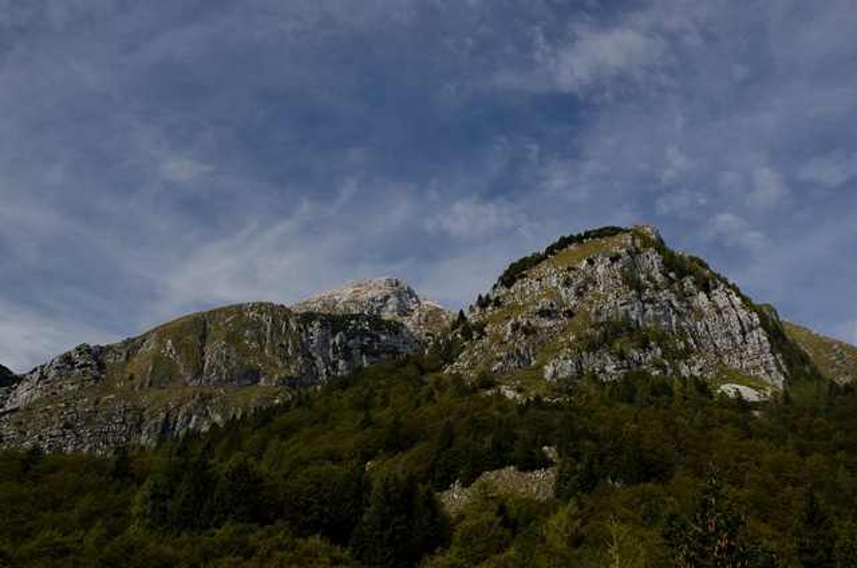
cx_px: 428
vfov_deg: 35.3
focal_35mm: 38
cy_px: 284
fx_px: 891
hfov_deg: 51.4
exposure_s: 1/250
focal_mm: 25
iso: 200
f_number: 8
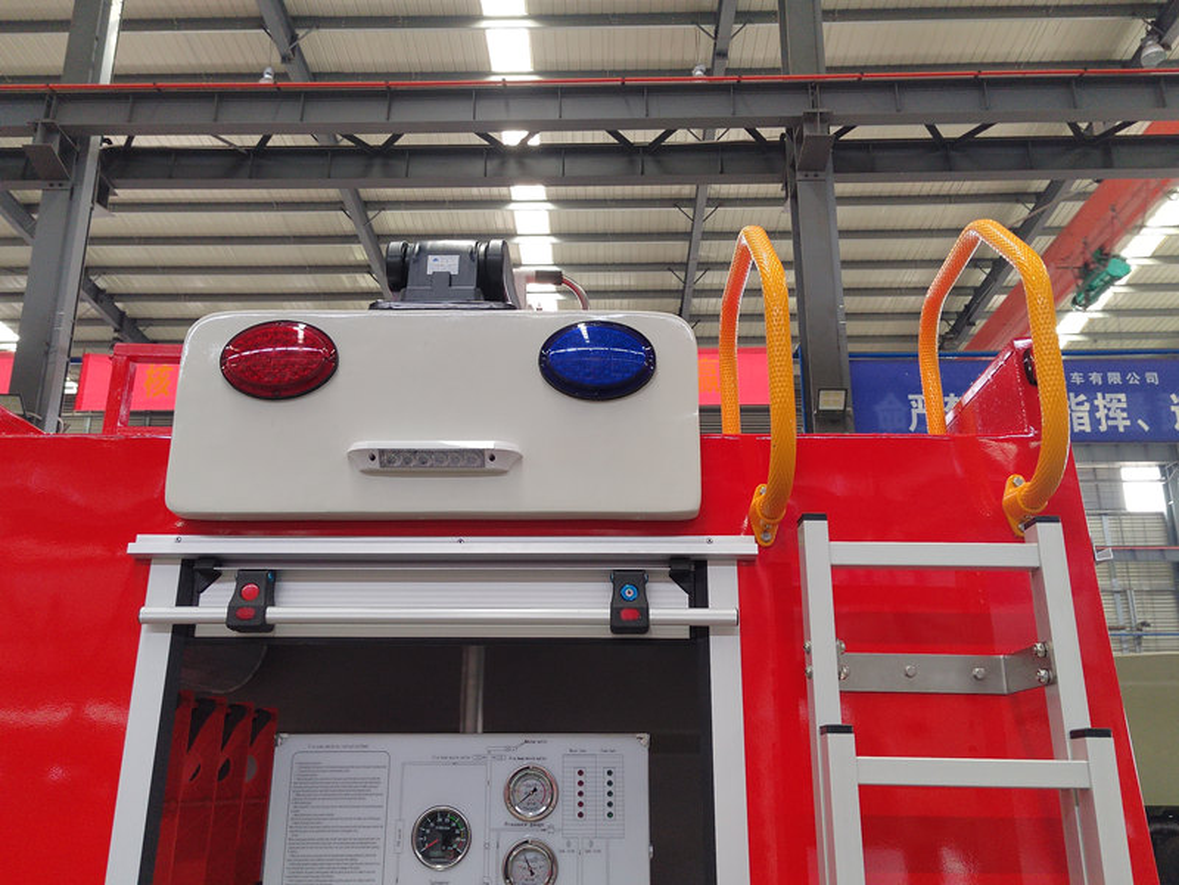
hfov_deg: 58.4
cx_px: 590
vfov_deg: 45.4
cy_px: 442
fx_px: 1056
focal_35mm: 31
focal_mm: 5.52
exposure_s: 1/100
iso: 1963
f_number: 1.9
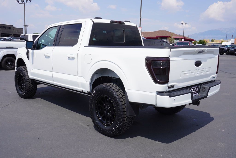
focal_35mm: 34
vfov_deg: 38.4
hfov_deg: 55.1
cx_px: 118
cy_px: 79
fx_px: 226
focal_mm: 23
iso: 100
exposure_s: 1/160
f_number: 10
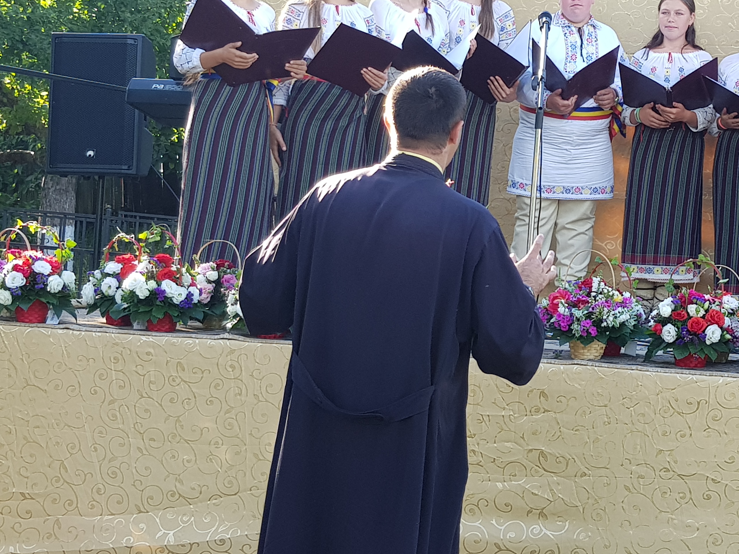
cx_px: 580
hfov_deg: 43.8
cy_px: 270
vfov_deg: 35.1
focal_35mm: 41
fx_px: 875
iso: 40
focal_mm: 4.2
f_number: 1.7
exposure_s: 1/207
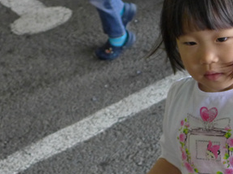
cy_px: 86
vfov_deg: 13.2
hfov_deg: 17.2
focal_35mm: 112
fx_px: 753
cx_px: 234
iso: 500
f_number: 1.9
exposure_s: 1/320
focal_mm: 9.8
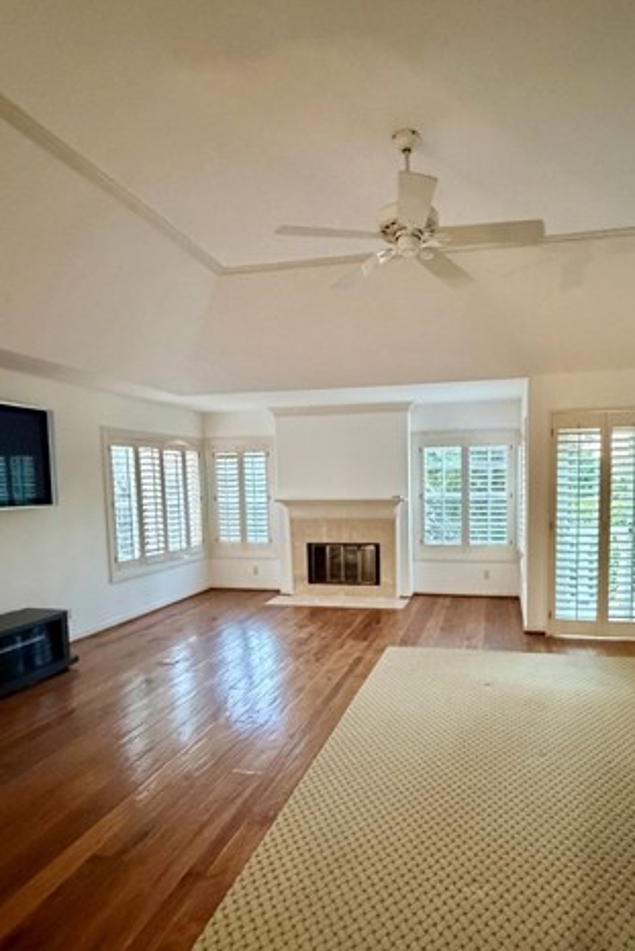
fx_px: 529
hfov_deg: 61.2
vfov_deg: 83.7
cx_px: 392
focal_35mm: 20
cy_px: 527
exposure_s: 1/60
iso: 1250
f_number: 2.2
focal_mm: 2.22
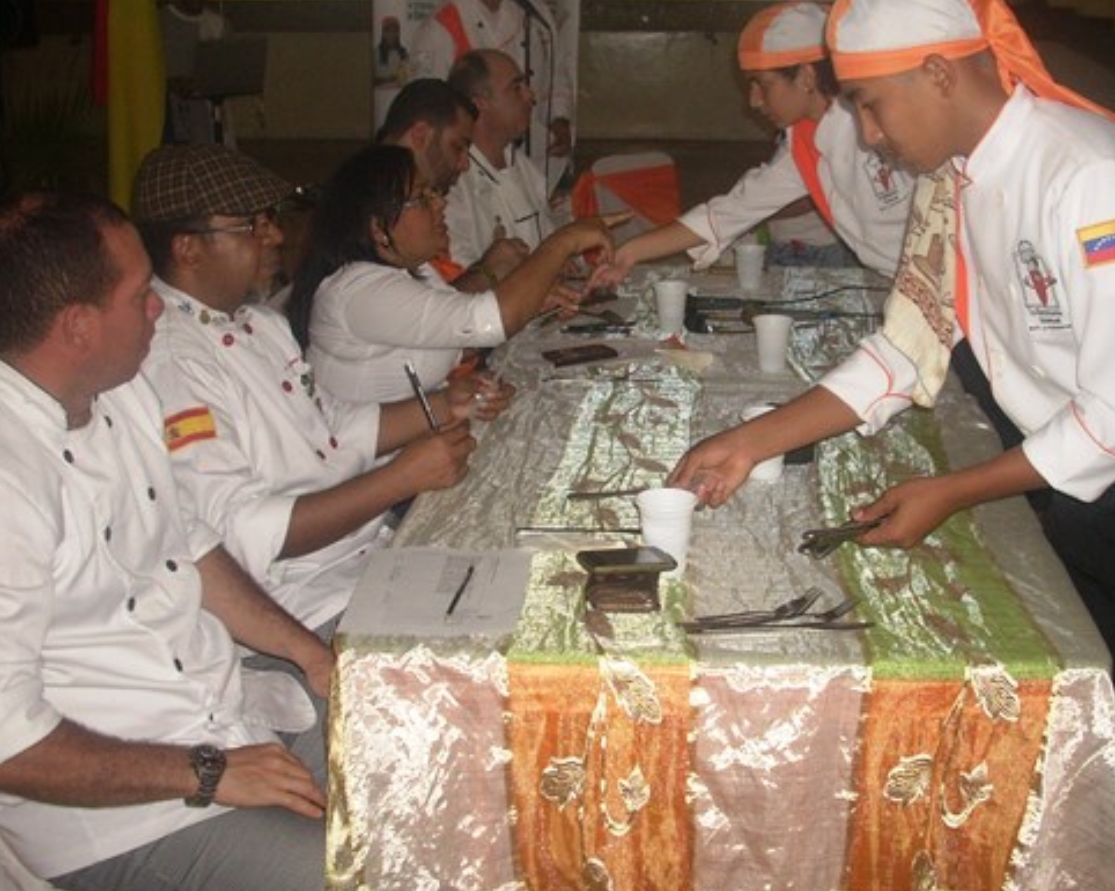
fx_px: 1583
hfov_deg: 38.7
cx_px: 652
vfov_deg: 31.4
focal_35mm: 48
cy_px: 366
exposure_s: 1/60
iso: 100
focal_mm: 6.2
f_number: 2.8
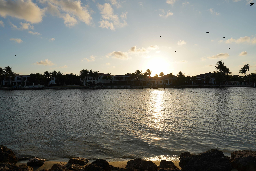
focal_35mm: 23
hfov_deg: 76.1
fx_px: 164
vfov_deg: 55.1
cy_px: 86
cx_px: 128
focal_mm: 23
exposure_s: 1/500
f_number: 7.1
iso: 100
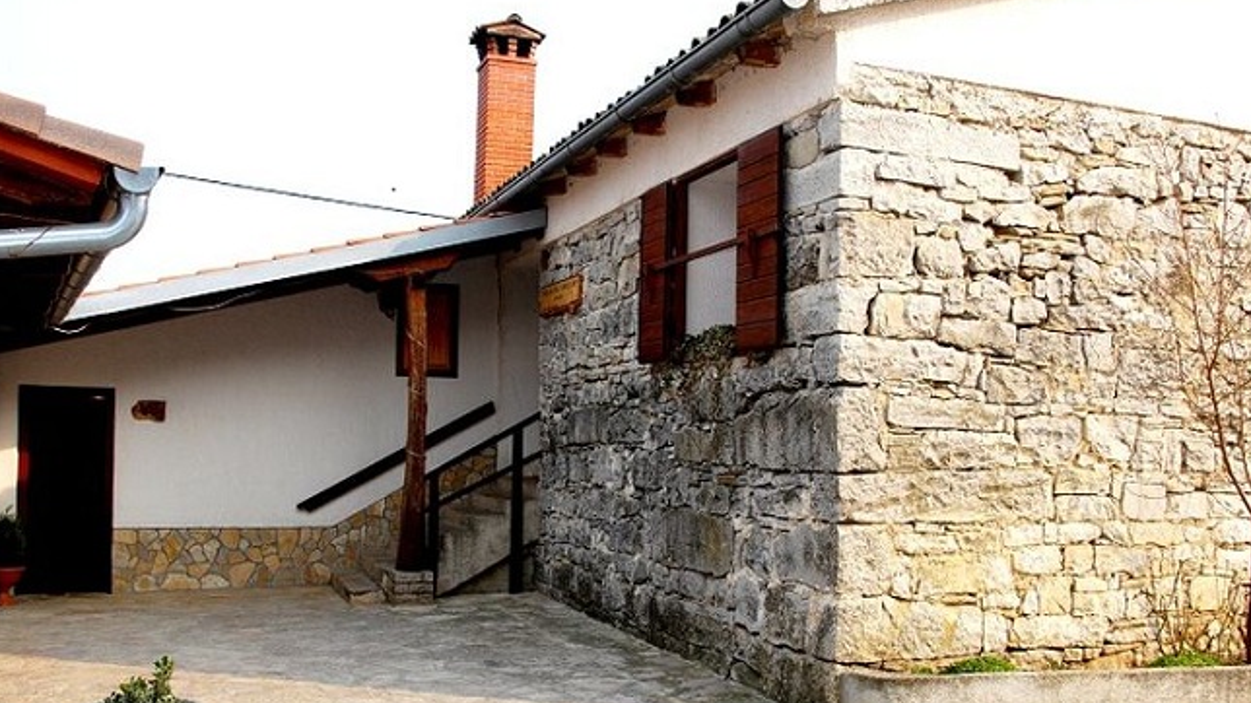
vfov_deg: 33.6
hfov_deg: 56.6
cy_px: 414
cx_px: 633
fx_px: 1161
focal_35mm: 35
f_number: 7.1
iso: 100
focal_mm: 20
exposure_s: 1/200
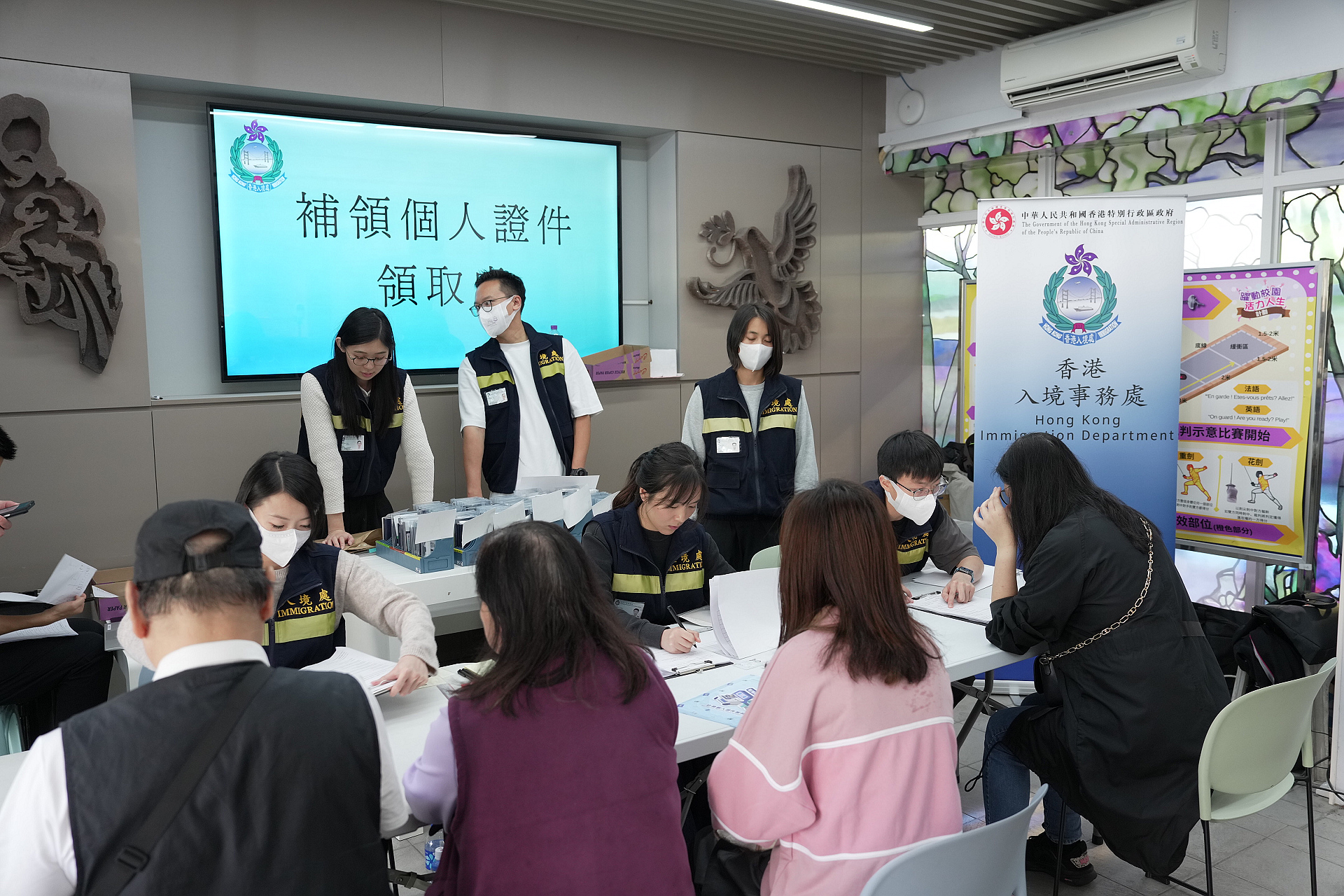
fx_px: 1120
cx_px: 672
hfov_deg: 61.9
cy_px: 448
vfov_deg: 43.6
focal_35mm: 30
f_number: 4
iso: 1000
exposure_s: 1/100
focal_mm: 30
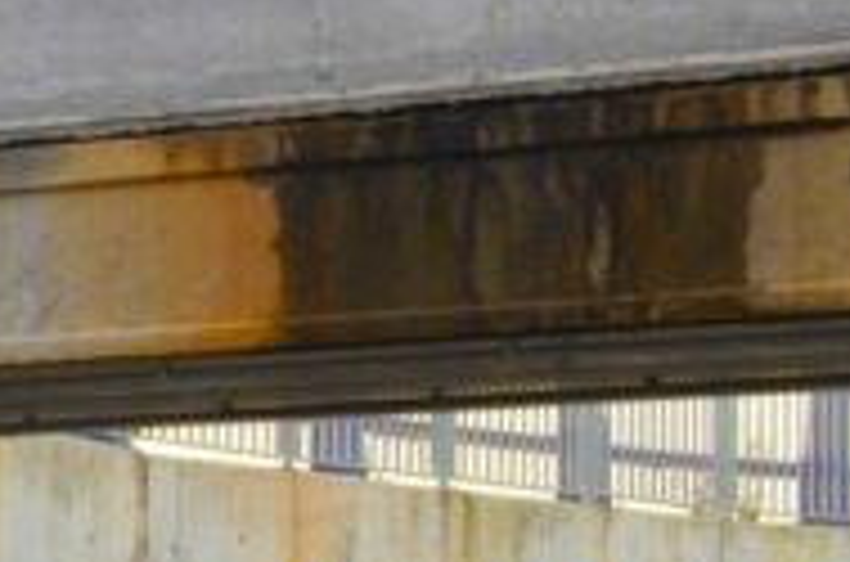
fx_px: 4216
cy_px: 1075
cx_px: -1237
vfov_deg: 7.4
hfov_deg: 10.0
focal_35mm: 179
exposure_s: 1/40
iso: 400
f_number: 9
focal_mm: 22
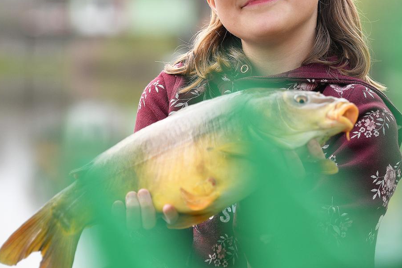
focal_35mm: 205
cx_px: 288
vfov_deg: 6.7
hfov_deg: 10.0
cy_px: 76
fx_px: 2289
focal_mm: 116
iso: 110
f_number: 5
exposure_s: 1/400
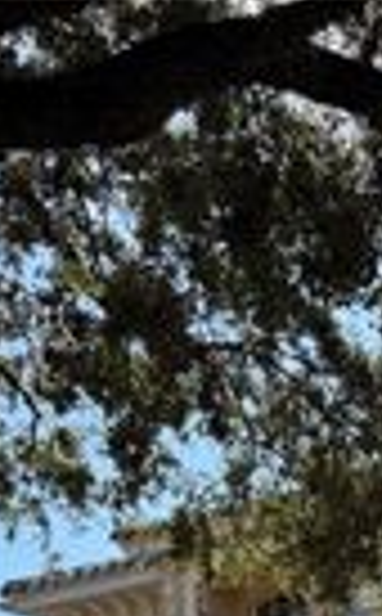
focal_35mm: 93
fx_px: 1557
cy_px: 839
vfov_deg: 20.2
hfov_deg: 12.6
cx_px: 719
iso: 80
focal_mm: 6.76
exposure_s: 1/2710
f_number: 1.78
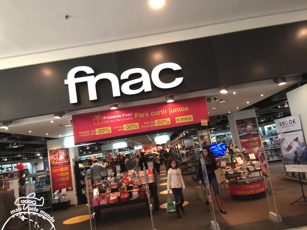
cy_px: 115
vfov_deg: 48.2
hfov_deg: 61.7
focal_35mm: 29
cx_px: 154
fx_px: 257
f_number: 2.2
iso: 80
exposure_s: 1/30
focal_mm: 4.15
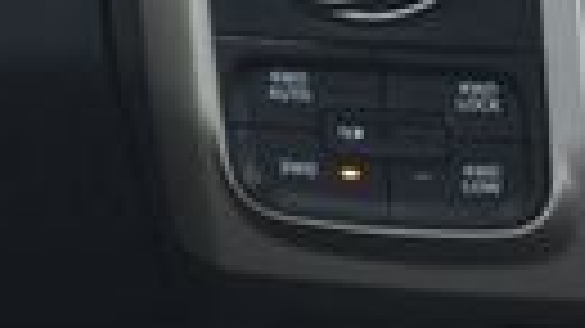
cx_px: 1161
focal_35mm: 248
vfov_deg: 4.8
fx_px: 3845
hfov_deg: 8.3
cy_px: -265
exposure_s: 1/15
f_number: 6.3
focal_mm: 32
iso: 400
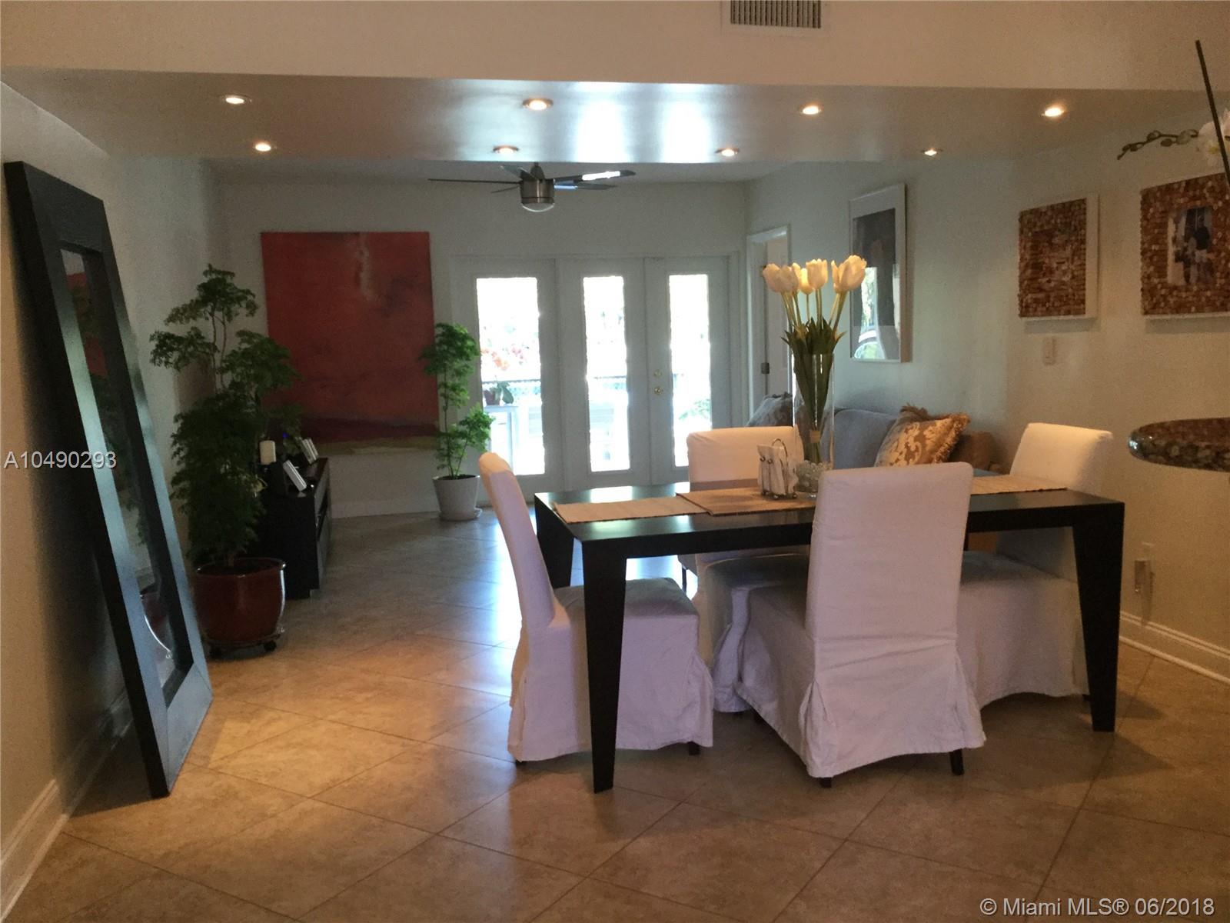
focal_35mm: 31
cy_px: 462
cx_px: 615
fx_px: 1102
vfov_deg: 45.4
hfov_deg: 58.4
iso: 100
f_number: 2.4
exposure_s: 1/30
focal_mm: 3.3
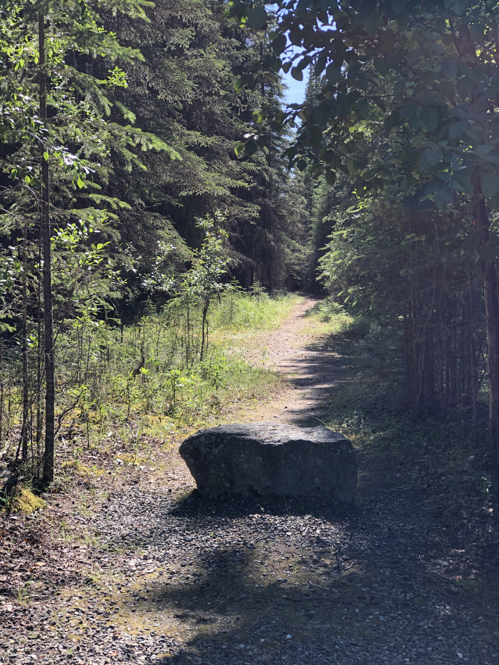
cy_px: 332
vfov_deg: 33.8
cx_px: 250
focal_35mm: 57
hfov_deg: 25.7
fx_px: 1096
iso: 20
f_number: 2.8
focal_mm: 6.6
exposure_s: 1/165
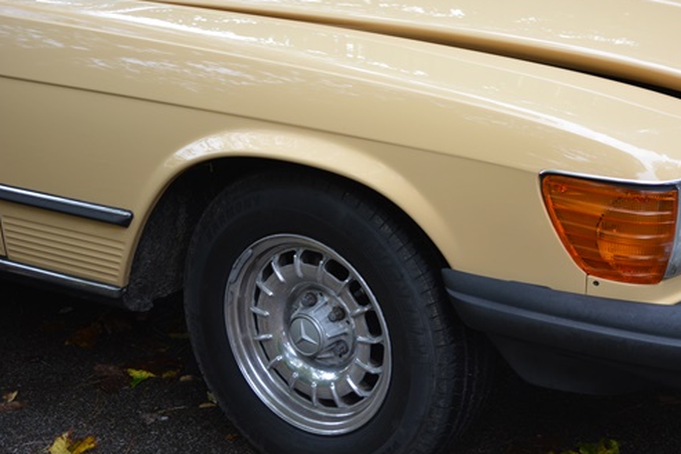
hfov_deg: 27.6
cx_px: 413
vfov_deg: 18.7
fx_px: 1381
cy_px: 236
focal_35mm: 73
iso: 400
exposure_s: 1/80
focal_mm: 40
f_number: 5.3
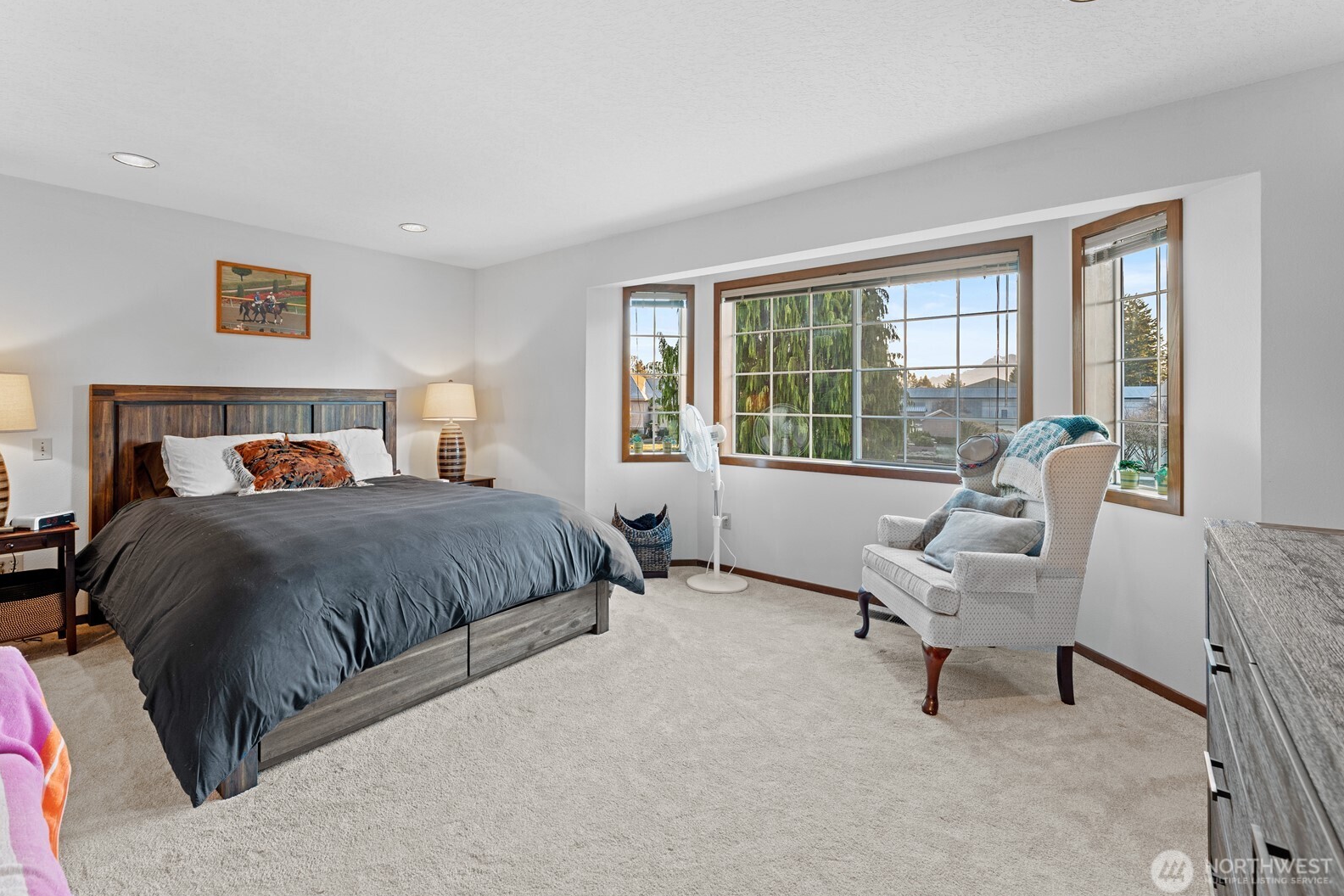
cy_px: 424
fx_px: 560
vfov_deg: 77.3
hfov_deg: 100.3
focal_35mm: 15
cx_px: 638
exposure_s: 1/4
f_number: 8
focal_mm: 14
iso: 400
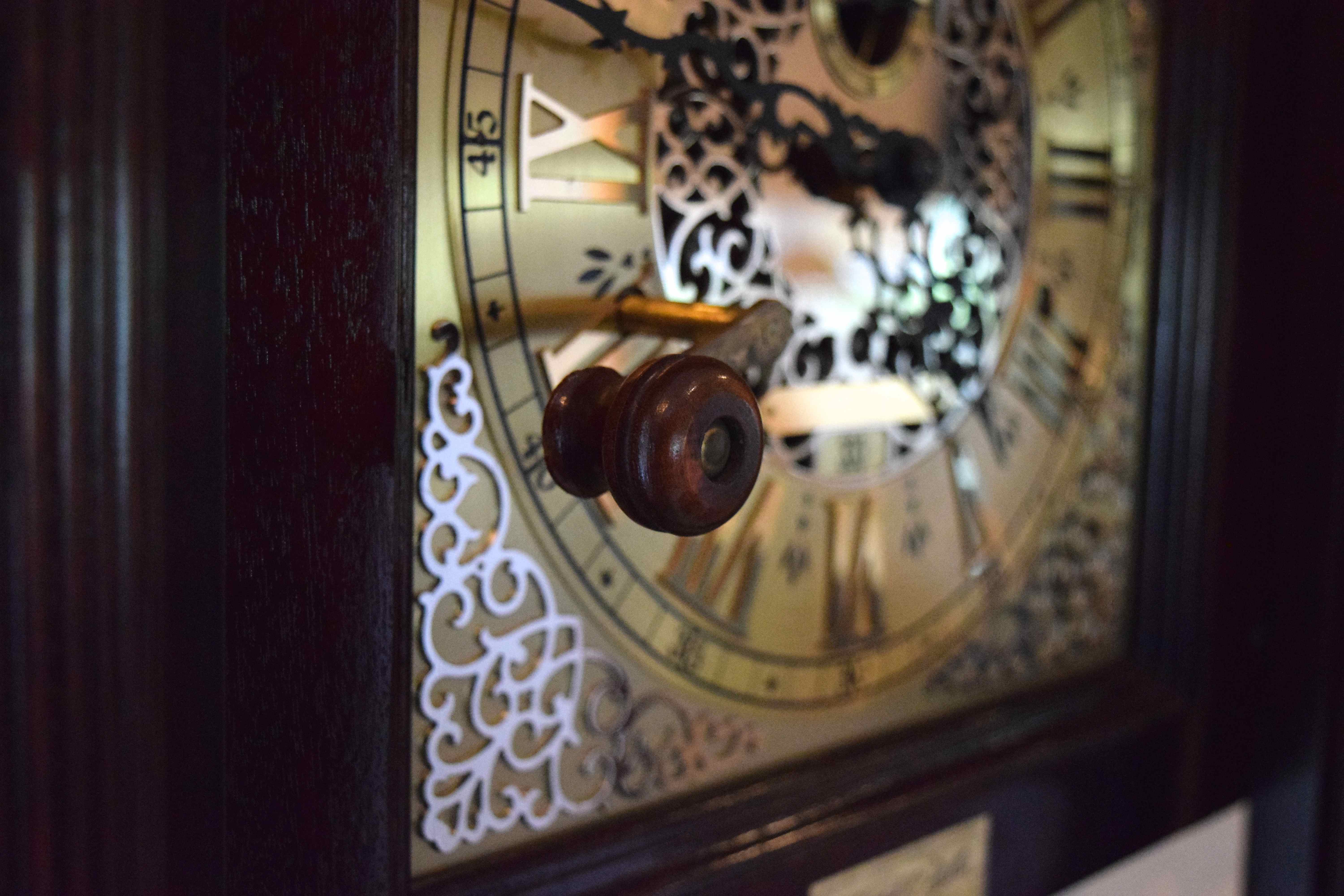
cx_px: 672
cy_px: 448
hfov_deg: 38.9
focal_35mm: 51
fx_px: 1904
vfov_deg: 26.5
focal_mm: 34
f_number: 4.5
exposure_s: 1/60
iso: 6400
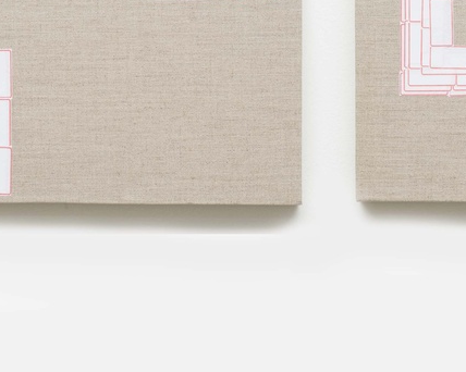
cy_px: 63
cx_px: 124
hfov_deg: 16.2
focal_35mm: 118
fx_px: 1627
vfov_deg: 13.0
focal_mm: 28
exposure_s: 1/125
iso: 100
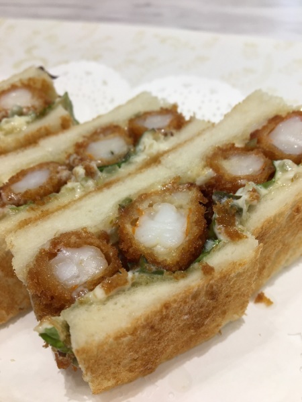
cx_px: 151
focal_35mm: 29
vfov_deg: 61.7
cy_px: 201
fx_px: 337
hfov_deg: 48.2
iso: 32
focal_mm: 4.15
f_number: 2.2
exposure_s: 1/60
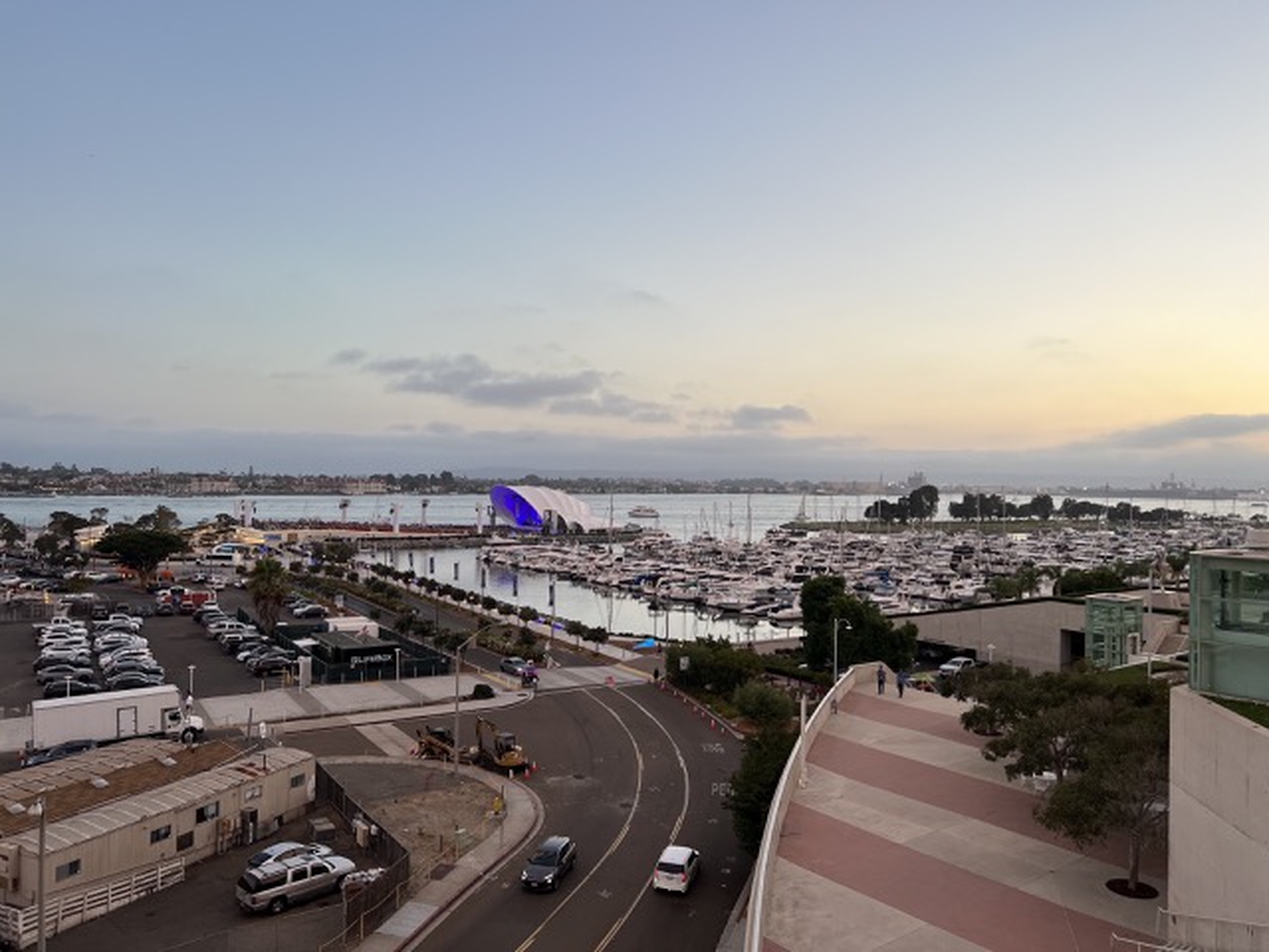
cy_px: 476
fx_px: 953
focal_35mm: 26
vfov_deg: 53.1
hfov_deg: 67.3
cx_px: 634
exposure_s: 1/181
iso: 40
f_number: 1.5
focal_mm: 5.7
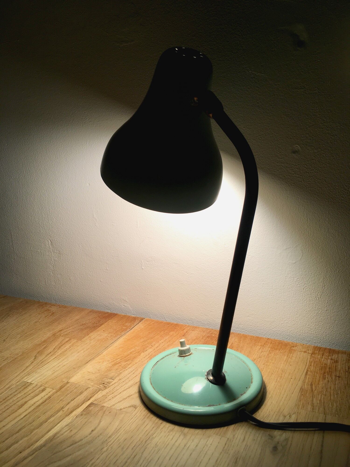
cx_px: 175
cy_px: 234
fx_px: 391
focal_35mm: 29
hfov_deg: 48.2
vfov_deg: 61.7
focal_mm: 4.15
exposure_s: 1/50
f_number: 2.2
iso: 25
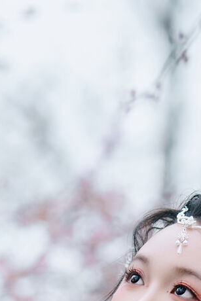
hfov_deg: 2.6
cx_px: 191
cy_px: 526
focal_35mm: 524
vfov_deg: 3.9
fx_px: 4385
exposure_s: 1/125
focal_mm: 135
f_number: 3.2
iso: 100
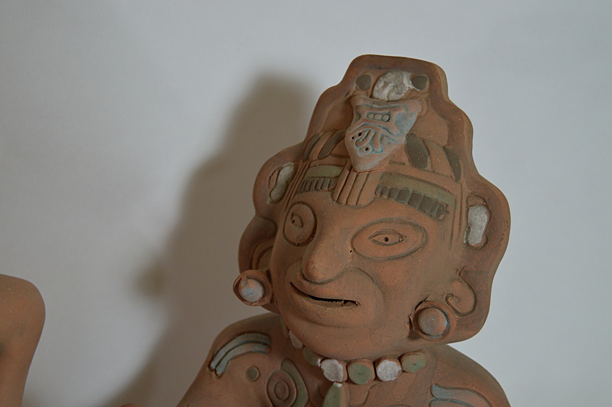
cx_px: 306
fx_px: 968
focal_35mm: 57
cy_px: 204
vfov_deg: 23.7
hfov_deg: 35.1
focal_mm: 38
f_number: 4.8
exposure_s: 1/80
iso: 400
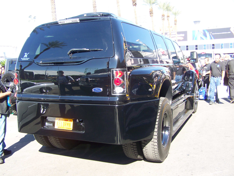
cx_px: 117
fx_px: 257
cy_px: 88
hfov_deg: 49.0
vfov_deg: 37.7
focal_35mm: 38
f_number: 2.8
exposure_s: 1/125
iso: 64
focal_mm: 6.3
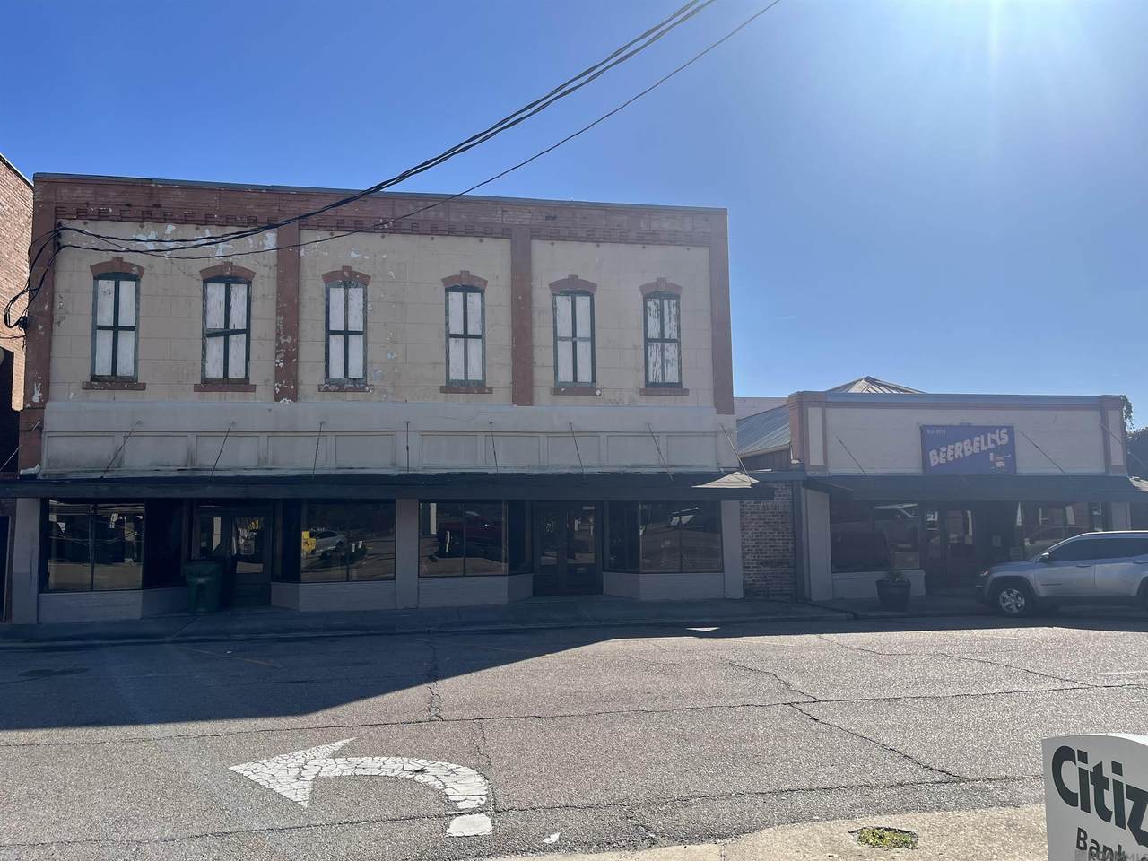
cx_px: 574
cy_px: 430
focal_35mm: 26
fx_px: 862
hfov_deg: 67.3
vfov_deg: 53.1
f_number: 1.6
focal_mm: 5.1
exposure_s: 1/5076
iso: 50
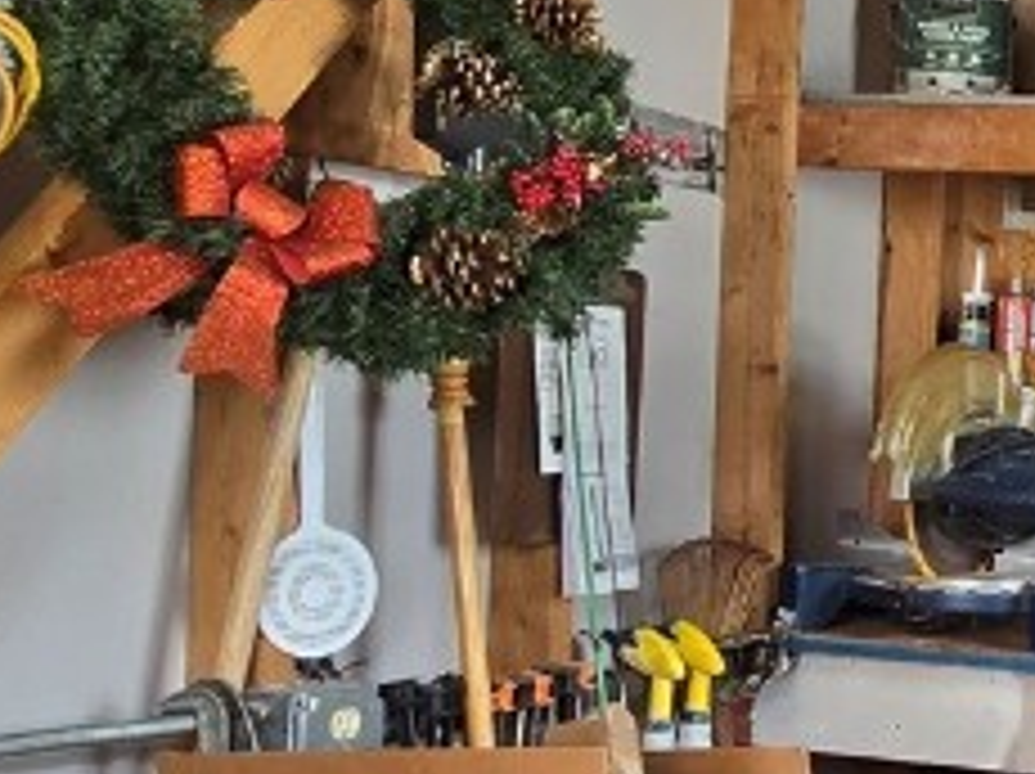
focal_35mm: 58
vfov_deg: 25.1
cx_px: 1480
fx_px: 1732
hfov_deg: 26.1
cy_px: 504
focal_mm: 2.2
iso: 160
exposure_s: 1/60
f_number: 2.2
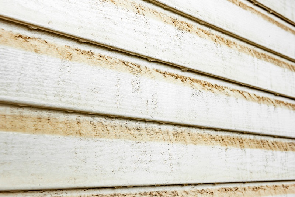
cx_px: 148
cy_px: 98
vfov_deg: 28.1
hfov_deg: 41.1
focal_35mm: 48
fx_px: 393
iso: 320
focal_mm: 48
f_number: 8
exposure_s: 1/250
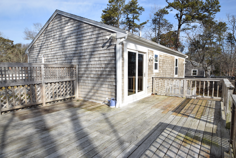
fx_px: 138
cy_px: 79
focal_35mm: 21
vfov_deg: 59.6
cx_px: 118
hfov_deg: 81.2
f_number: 11
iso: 200
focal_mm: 14
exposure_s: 1/500
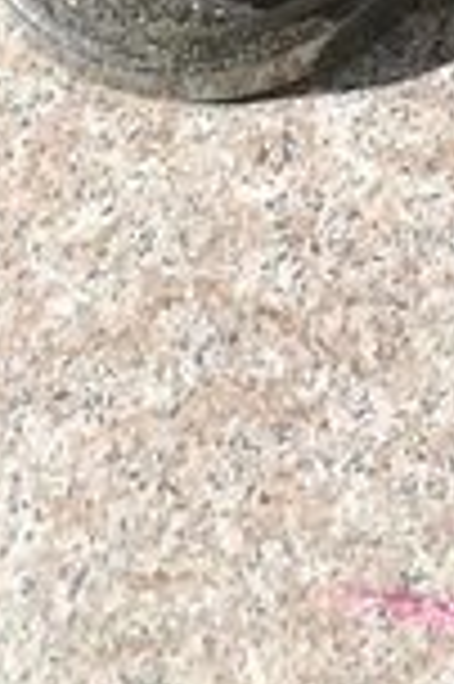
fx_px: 3204
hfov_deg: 7.6
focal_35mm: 169
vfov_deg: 9.8
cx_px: 1047
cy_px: -1264
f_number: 1.8
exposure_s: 1/997
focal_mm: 5.58
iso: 50
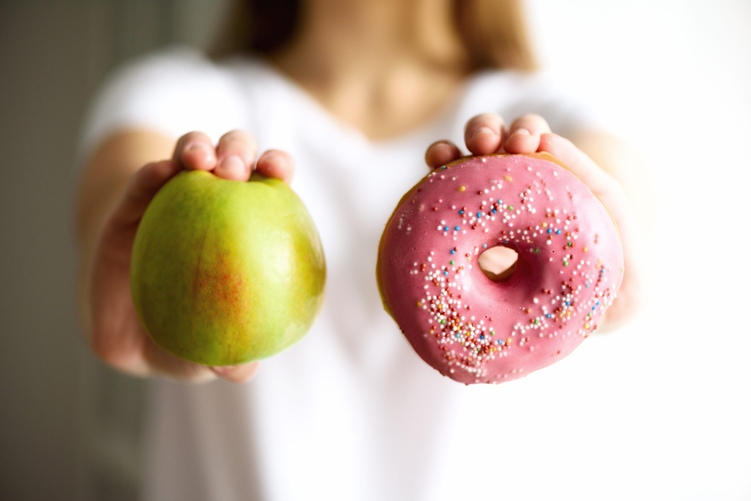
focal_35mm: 105
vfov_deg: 13.1
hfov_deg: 19.4
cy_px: 250
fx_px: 2191
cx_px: 376
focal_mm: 105
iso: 400
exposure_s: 1/100
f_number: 3
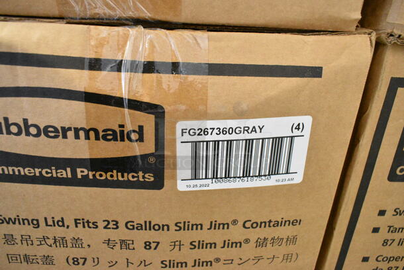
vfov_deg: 48.0
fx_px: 303
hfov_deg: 67.3
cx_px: 202
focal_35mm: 27
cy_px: 135
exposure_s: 1/100
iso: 6400
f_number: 5
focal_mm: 18
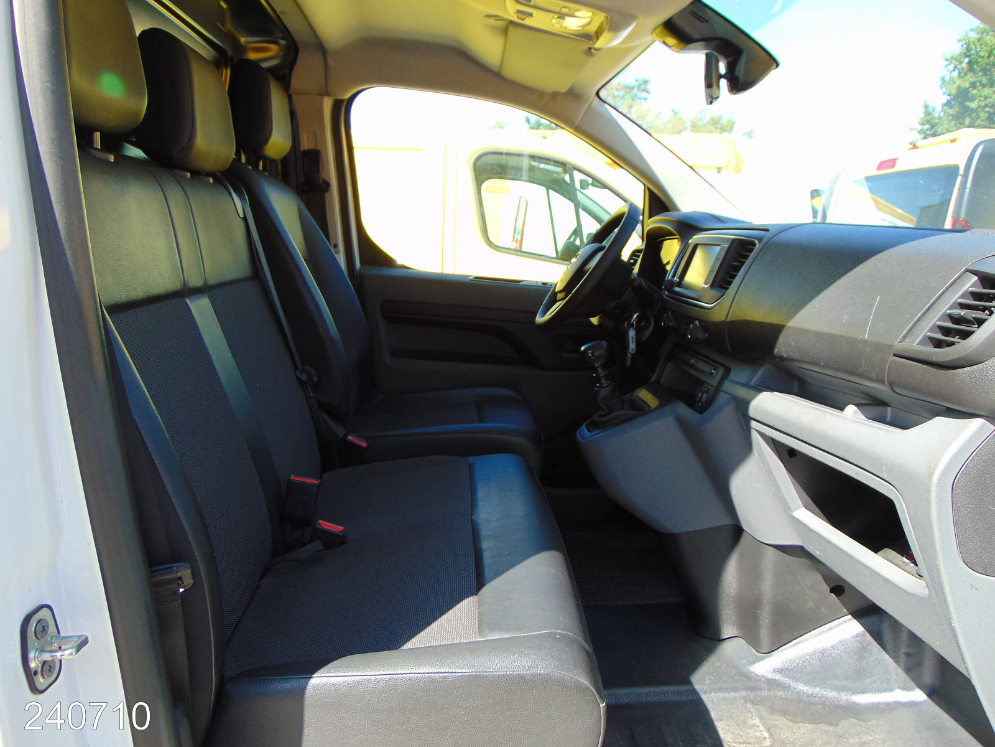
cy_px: 374
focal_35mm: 25
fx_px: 719
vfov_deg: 54.9
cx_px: 498
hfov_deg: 69.4
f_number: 7.7
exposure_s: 1/250
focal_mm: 4.5
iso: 80
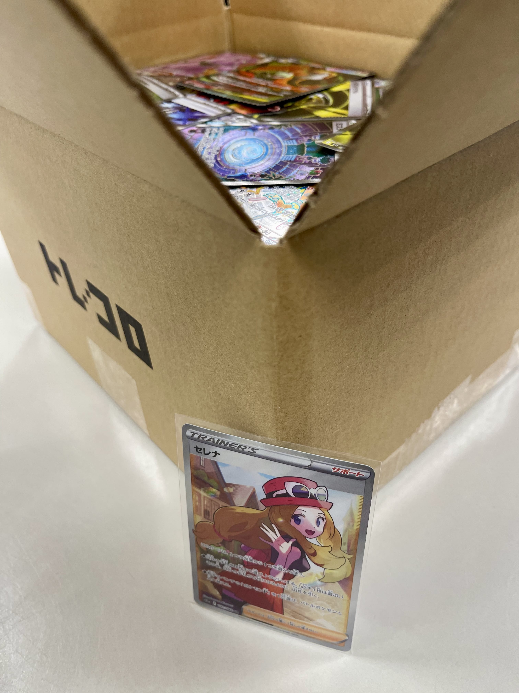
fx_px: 500
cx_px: 260
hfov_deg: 54.9
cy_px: 346
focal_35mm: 25
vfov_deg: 69.4
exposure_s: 1/120
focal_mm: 5.1
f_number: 1.6
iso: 100
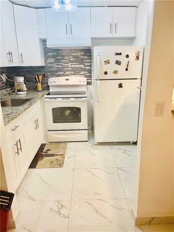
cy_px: 116
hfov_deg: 53.1
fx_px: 174
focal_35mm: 26
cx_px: 87
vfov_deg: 67.3
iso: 40
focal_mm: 5.1
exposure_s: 1/63
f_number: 1.6
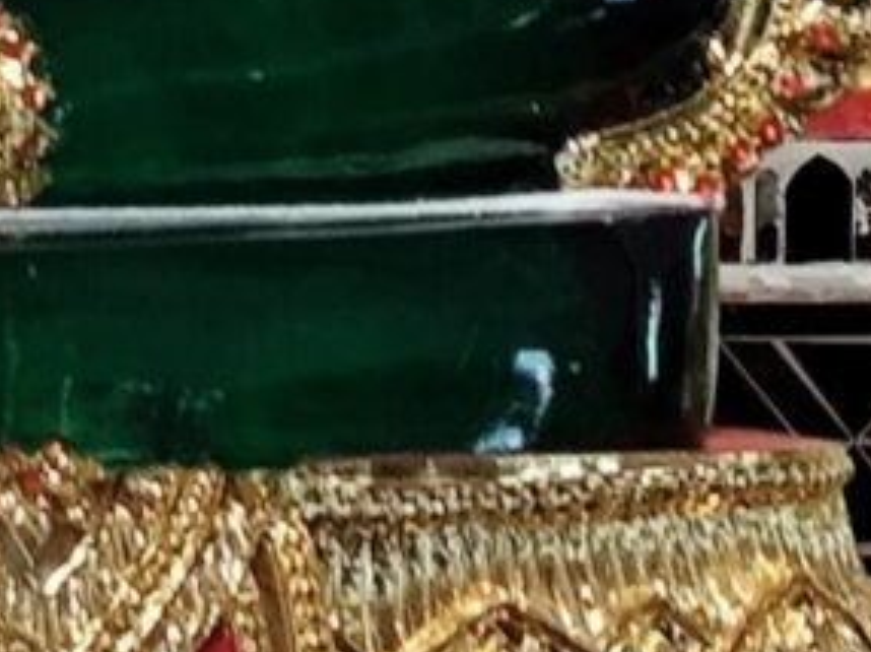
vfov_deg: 3.7
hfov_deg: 5.0
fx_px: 10006
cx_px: -289
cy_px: -826
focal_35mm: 398
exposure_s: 1/50
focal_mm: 6.19
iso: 160
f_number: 1.65
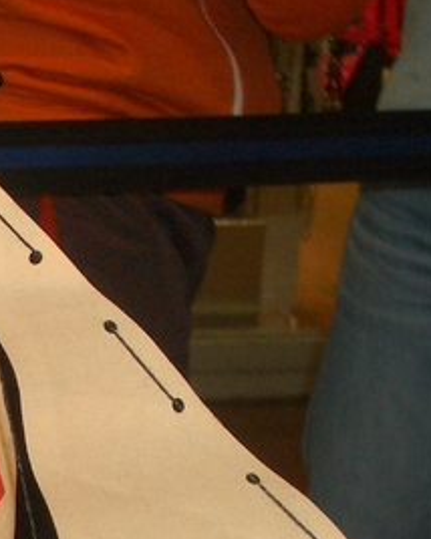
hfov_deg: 10.4
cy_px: 595
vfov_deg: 13.2
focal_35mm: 143
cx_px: -201
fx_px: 2283
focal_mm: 8.2
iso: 100
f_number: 3.1
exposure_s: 1/60
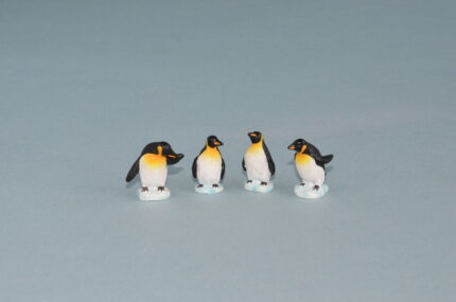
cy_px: 151
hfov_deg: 14.0
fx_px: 1859
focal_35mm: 147
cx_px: 228
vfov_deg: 9.3
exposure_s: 1/20
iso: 250
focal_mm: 98
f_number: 16
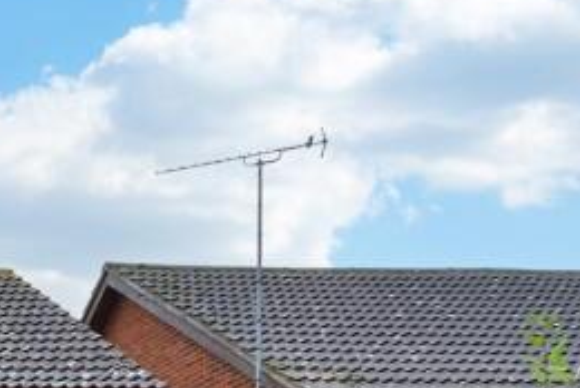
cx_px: -413
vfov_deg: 18.3
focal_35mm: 59
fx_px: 952
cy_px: 692
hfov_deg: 22.8
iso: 320
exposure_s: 1/40
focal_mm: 10
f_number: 8
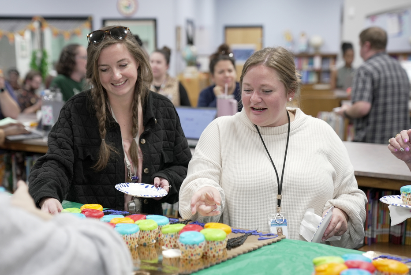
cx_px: 193
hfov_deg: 30.0
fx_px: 765
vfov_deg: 20.3
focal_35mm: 67
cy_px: 147
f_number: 2.8
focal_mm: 61
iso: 800
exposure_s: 1/125
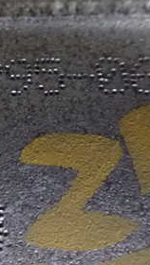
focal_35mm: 70
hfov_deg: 15.7
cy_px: 128
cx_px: -86
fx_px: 494
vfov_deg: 30.1
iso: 1600
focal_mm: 5.4
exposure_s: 1/30
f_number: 2.3
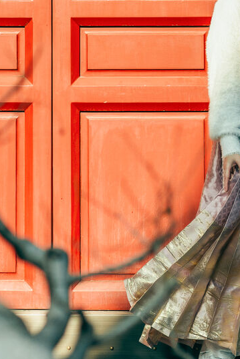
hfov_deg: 11.7
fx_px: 1169
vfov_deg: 17.1
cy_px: 7
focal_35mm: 117
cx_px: 162
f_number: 2.2
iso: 100
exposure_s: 1/1000
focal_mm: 35
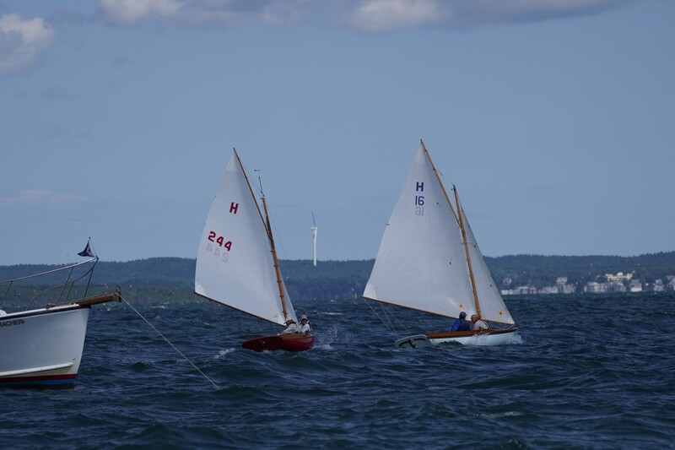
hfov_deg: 6.9
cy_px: 225
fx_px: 5623
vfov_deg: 4.6
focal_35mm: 300
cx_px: 338
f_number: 5.6
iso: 125
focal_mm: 200
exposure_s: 1/1600
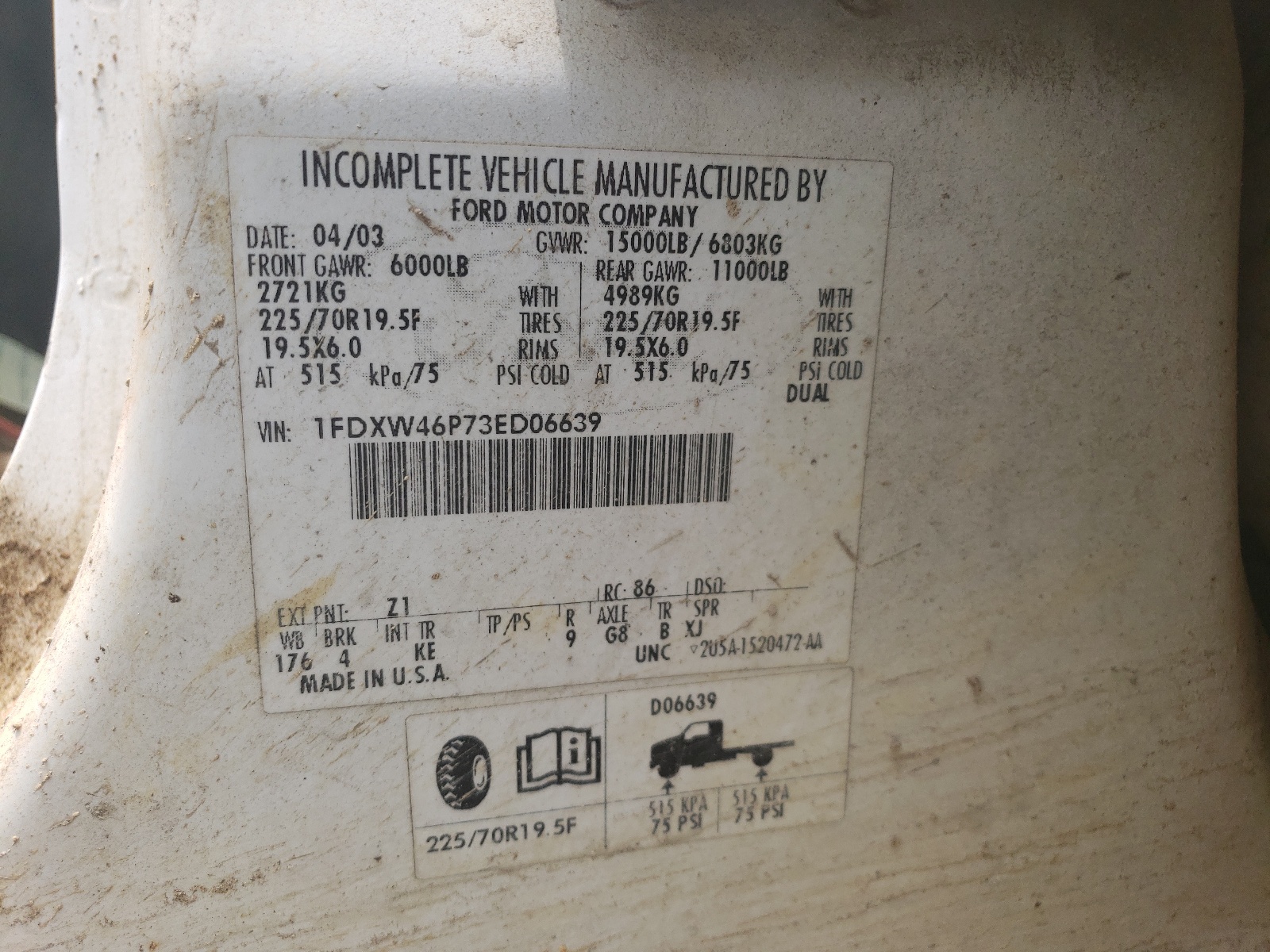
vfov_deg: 53.1
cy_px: 476
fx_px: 954
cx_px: 635
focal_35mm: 26
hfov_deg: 67.3
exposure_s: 1/625
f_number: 1.5
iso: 50
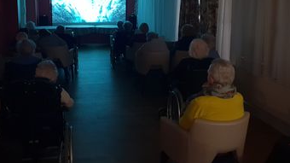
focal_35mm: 40
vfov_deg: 29.5
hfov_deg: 50.2
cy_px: 54
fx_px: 307
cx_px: 118
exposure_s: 1/10
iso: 320
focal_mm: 4.3
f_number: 1.5
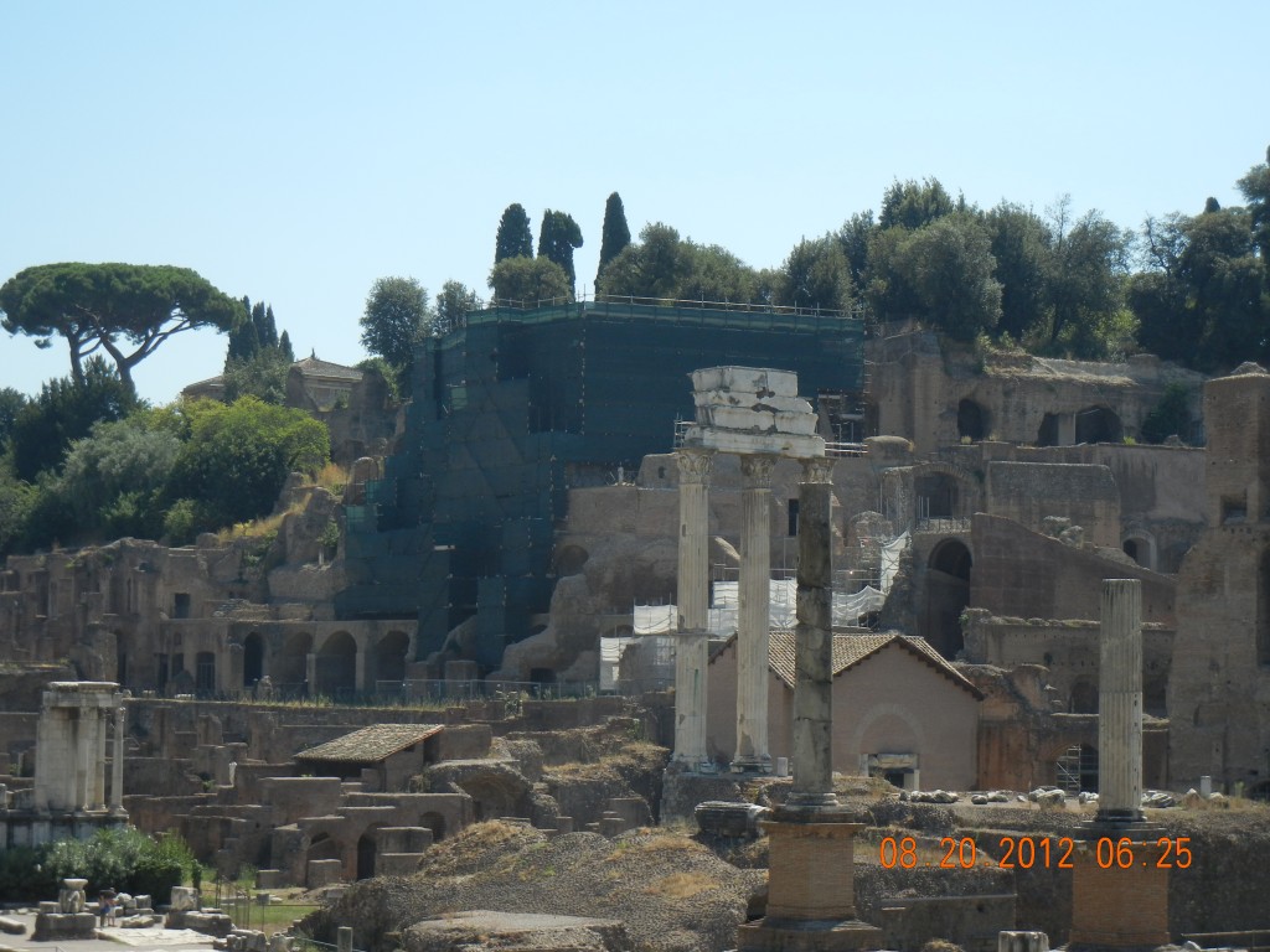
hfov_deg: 22.0
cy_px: 476
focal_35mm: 89
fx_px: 3265
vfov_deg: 16.6
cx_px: 635
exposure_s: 1/784
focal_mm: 16
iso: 160
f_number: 4.4
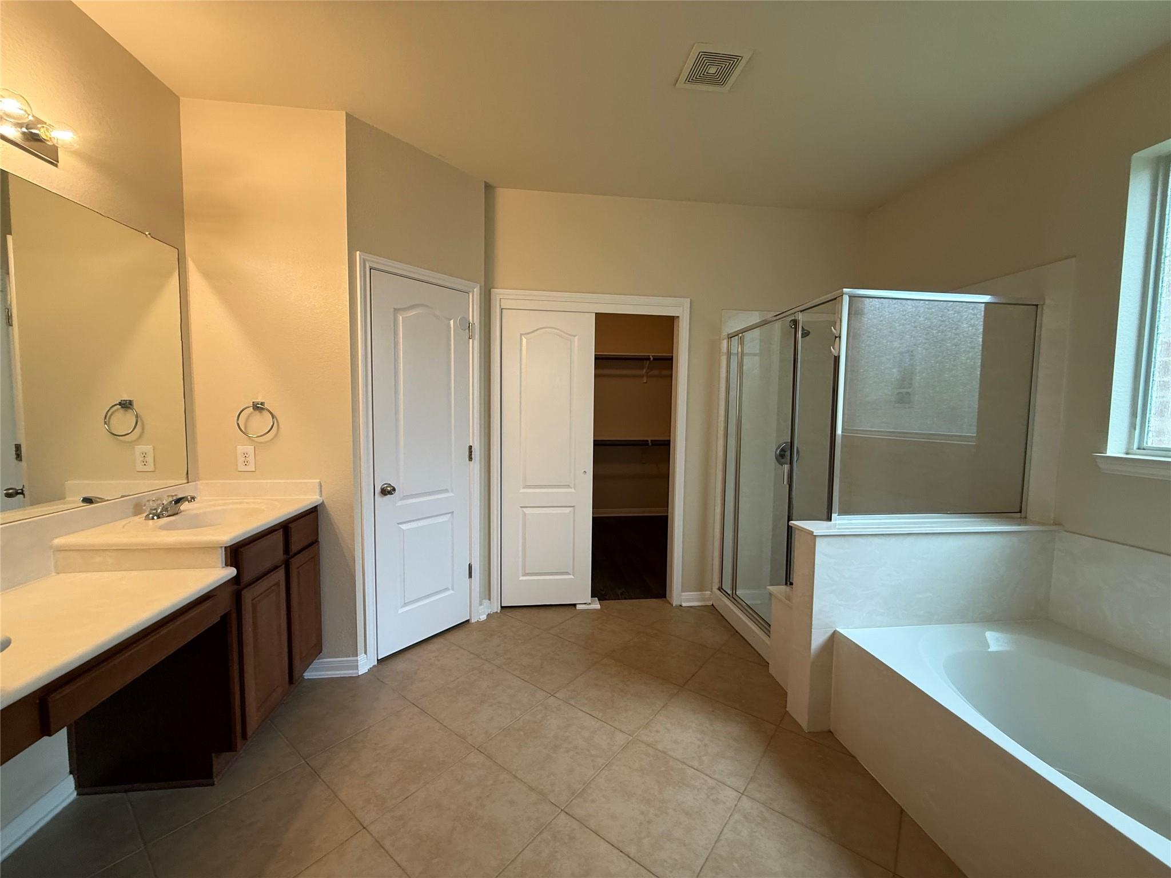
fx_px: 474
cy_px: 439
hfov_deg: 102.1
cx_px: 586
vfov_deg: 85.7
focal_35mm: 14
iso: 160
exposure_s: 1/60
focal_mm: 2.22
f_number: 2.2
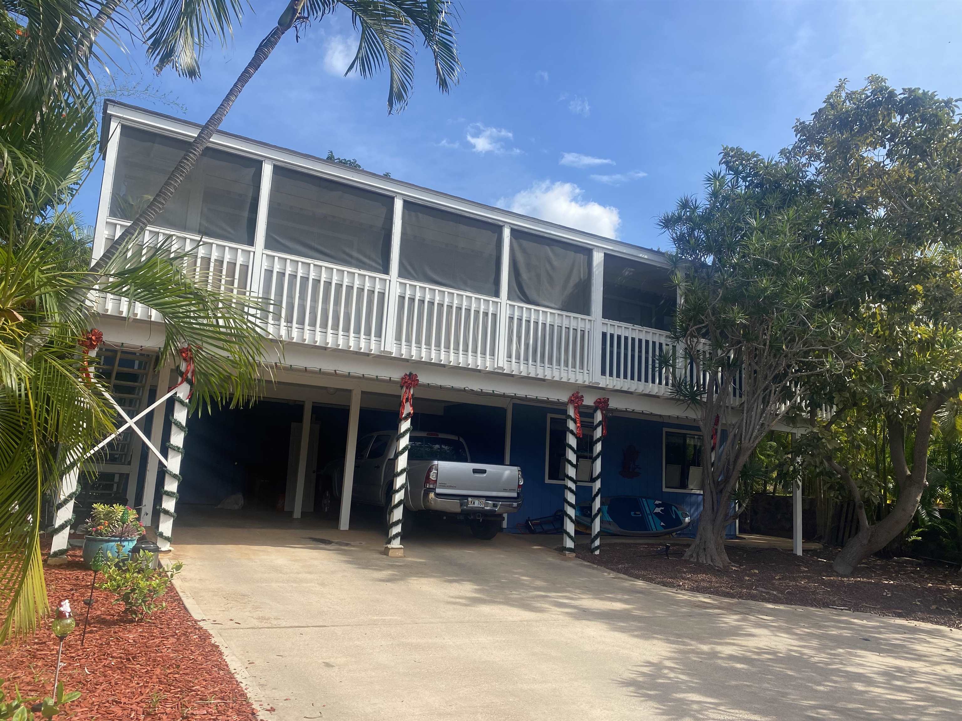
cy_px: 360
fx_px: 723
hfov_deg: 67.3
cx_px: 481
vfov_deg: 53.1
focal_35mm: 26
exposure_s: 1/1754
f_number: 1.8
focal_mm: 4.25
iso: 32
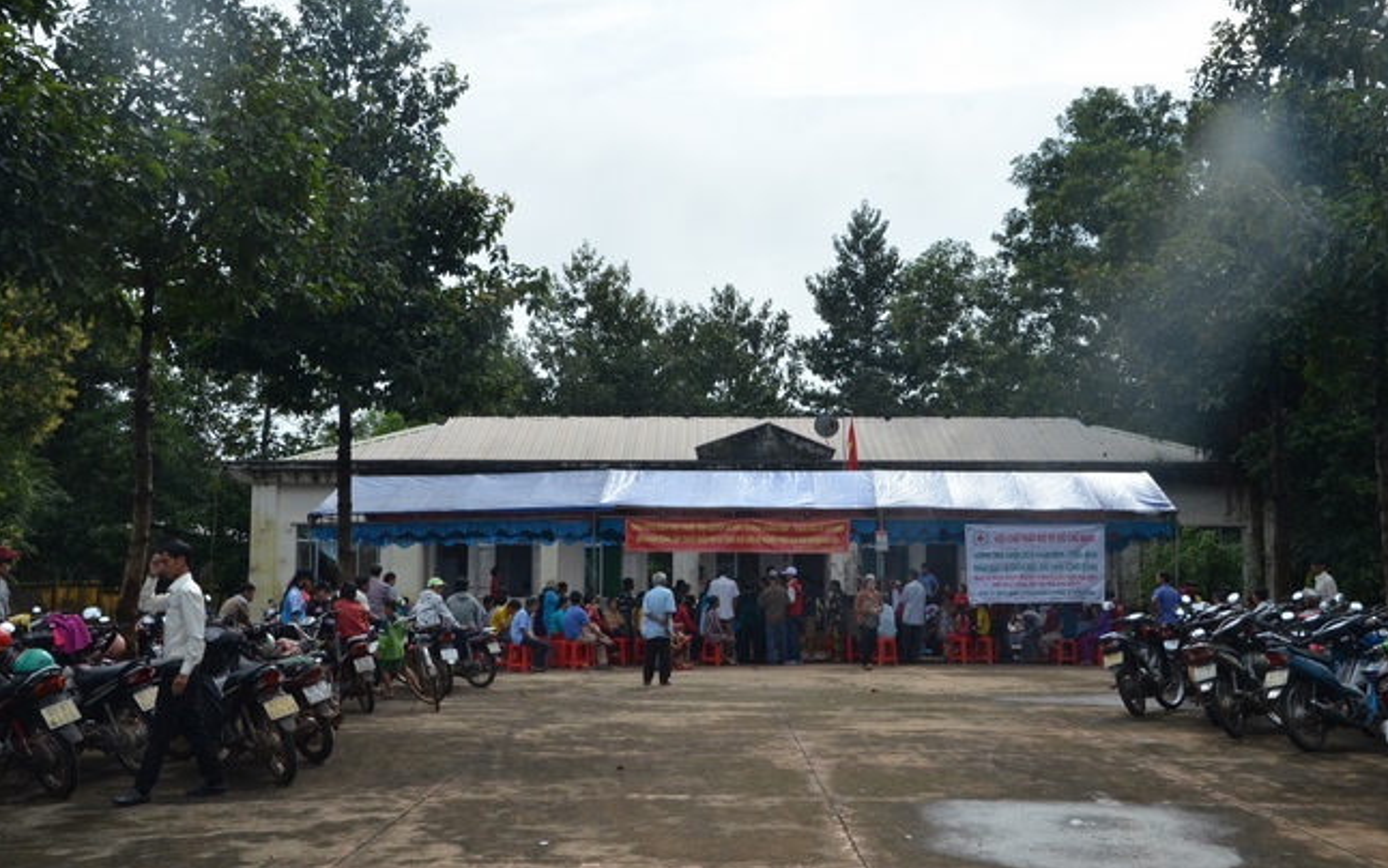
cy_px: 442
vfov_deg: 29.9
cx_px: 696
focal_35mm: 43
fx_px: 1627
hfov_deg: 46.2
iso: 1000
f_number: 14
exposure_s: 1/800
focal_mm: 28
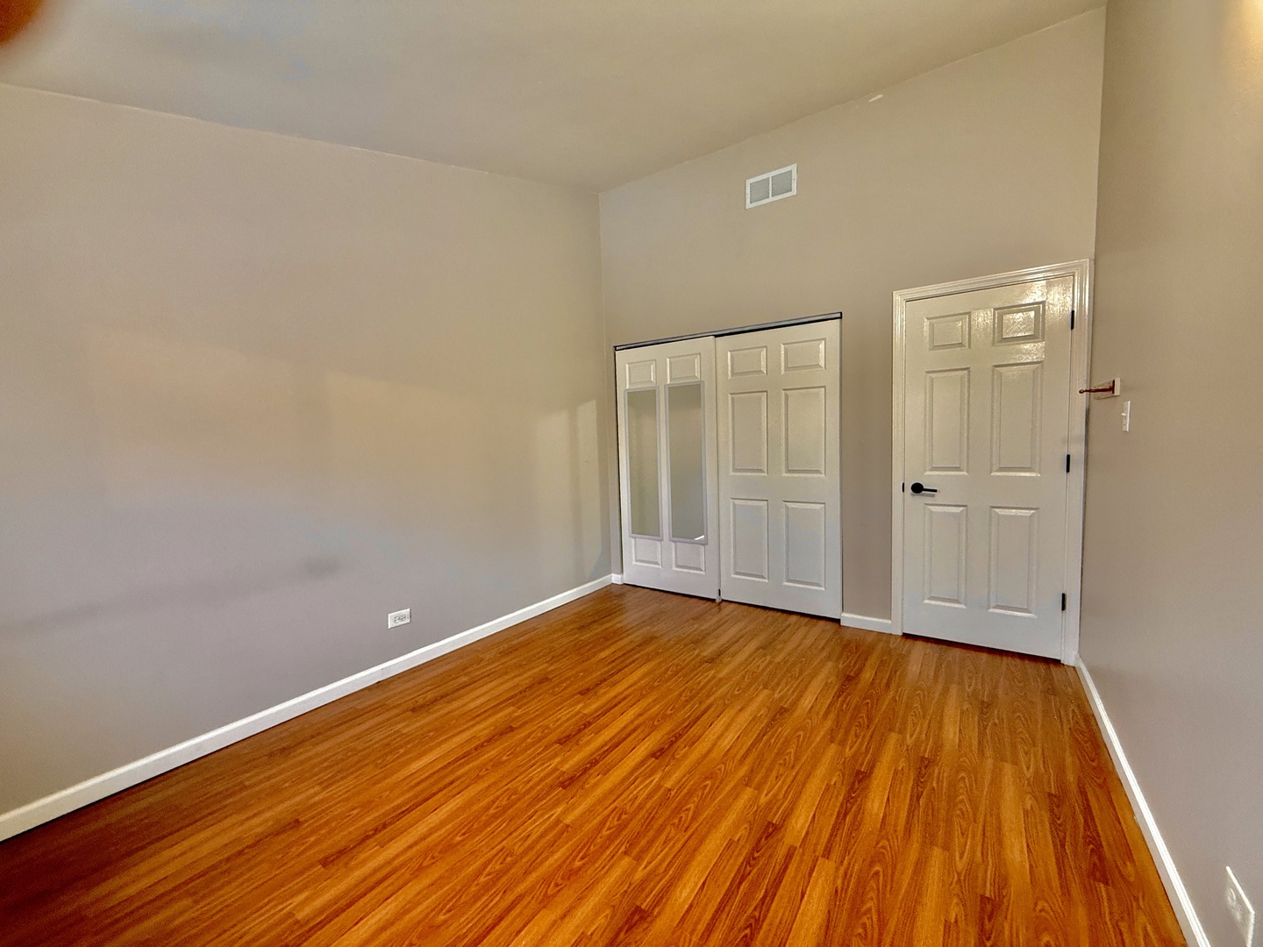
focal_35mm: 14
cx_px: 632
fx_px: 511
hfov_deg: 102.1
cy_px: 474
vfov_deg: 85.7
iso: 320
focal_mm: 2.22
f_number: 2.2
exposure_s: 1/60
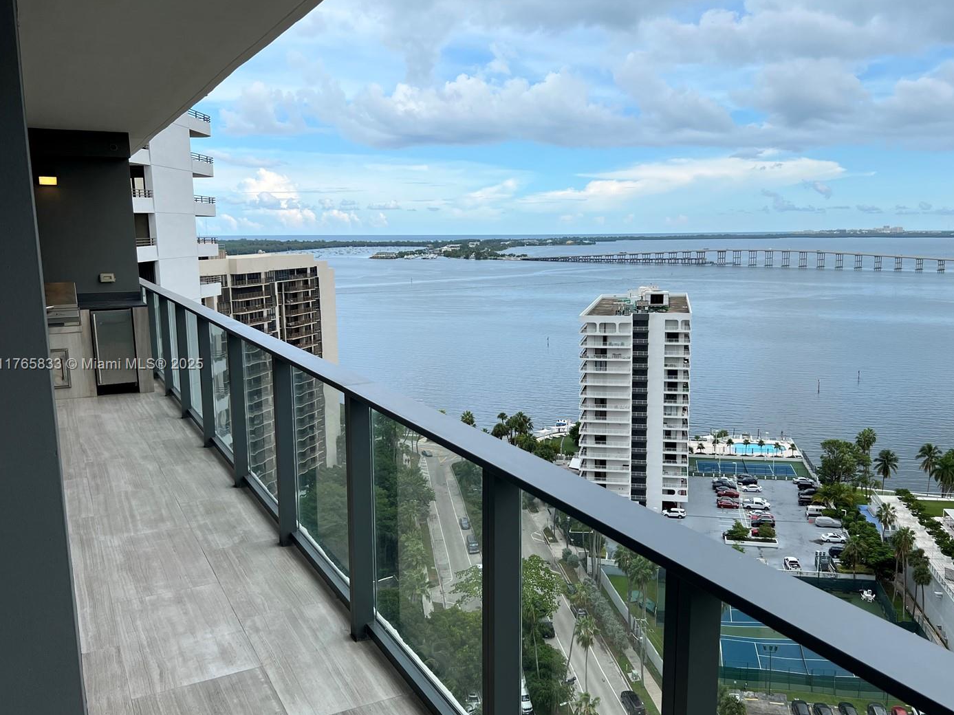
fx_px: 827
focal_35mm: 30
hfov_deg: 59.8
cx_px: 534
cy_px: 365
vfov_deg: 46.8
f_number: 1.5
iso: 50
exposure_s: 1/3077
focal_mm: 5.7
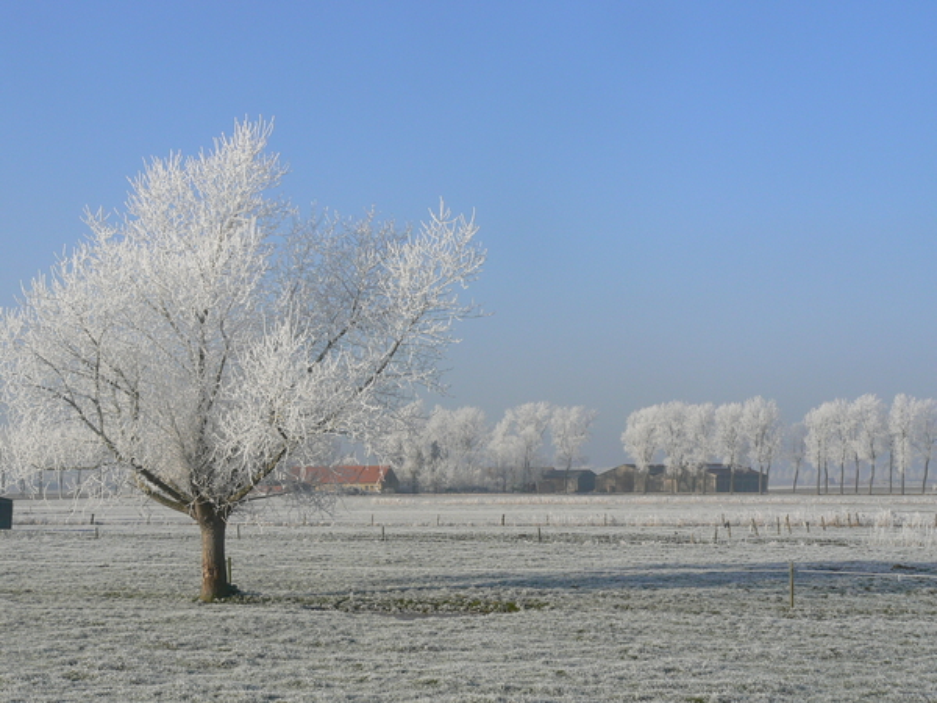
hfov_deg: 29.8
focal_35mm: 65
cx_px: 468
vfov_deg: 22.6
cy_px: 352
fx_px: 1759
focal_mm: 10.9
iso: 80
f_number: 7.1
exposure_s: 1/500
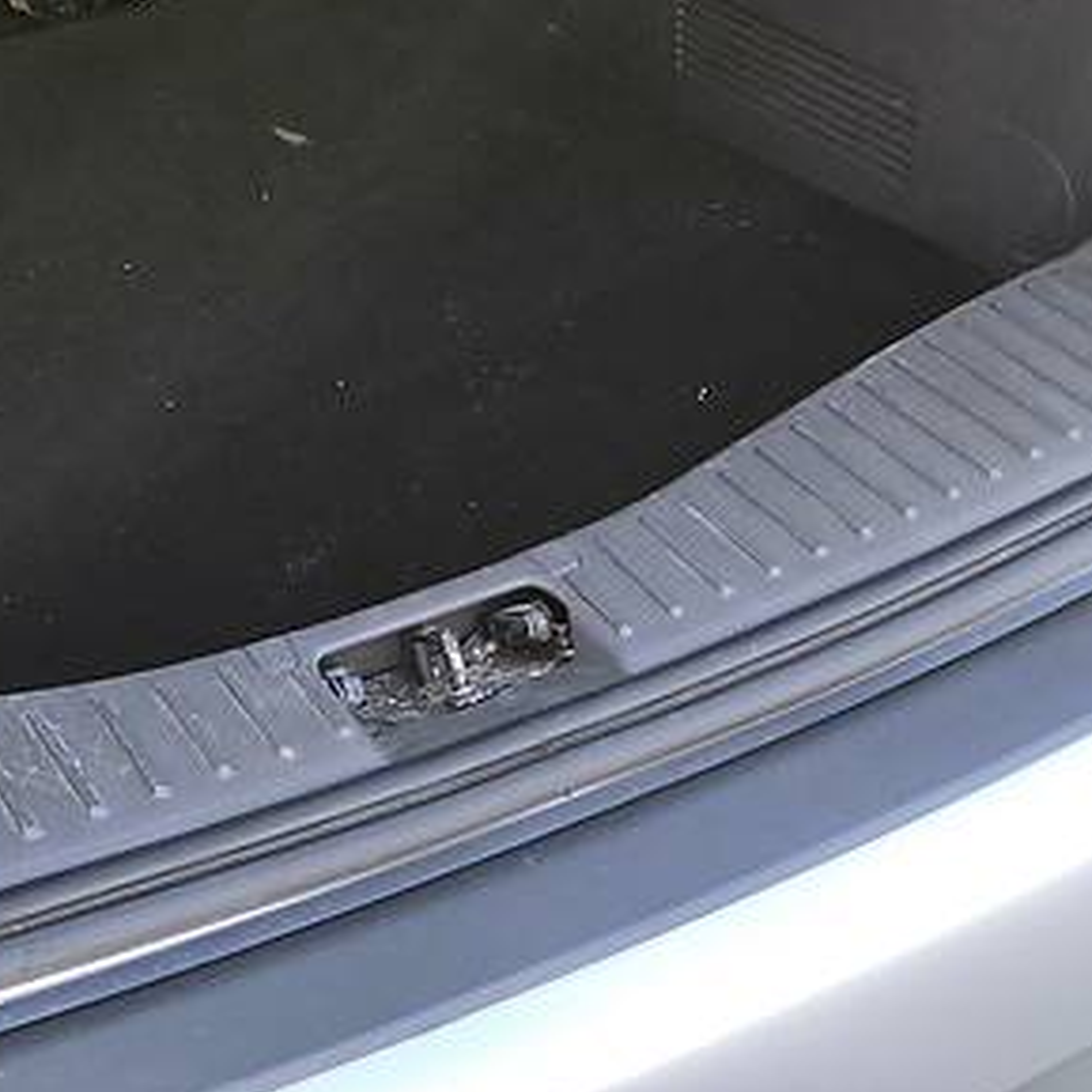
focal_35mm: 66
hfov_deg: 25.1
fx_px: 2356
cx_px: 64
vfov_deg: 24.9
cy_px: 4
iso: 50
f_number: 1.8
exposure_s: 1/50
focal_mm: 4
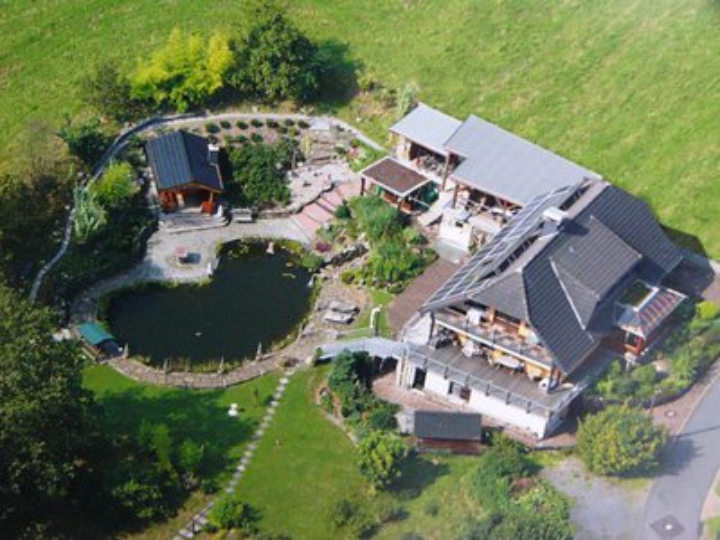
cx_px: 360
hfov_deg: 26.7
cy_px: 270
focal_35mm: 73
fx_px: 1518
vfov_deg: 20.2
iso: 200
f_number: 2.8
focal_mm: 12.1
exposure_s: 1/20
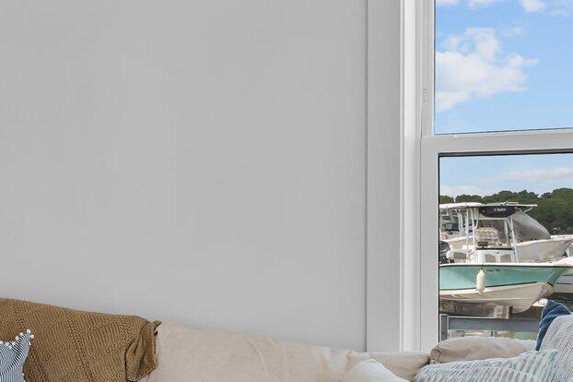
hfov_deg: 29.7
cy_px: 225
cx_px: -140
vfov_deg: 24.1
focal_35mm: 56
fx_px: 891
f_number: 6.3
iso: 800
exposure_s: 1/320
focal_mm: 17
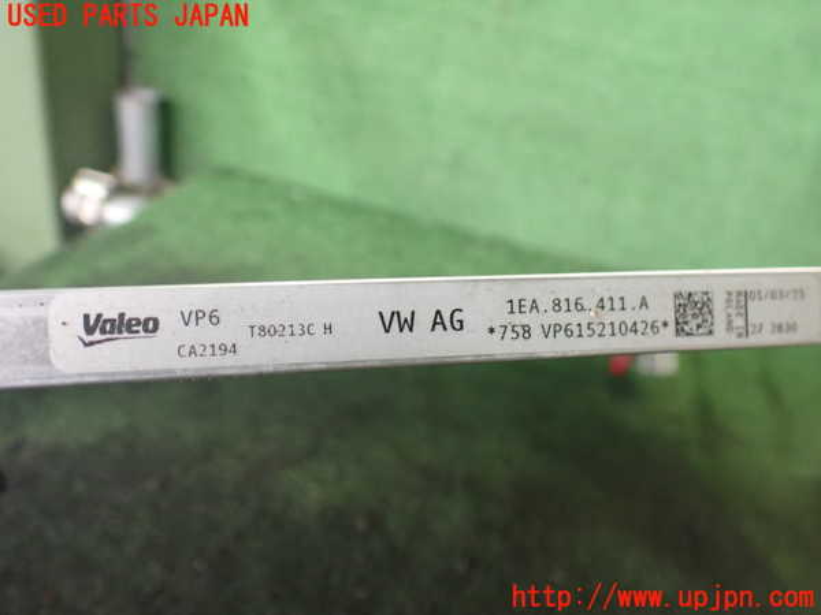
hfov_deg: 60.0
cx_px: 410
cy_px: 308
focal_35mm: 30
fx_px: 712
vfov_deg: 46.8
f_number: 2.3
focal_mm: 5.4
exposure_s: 1/125
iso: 800
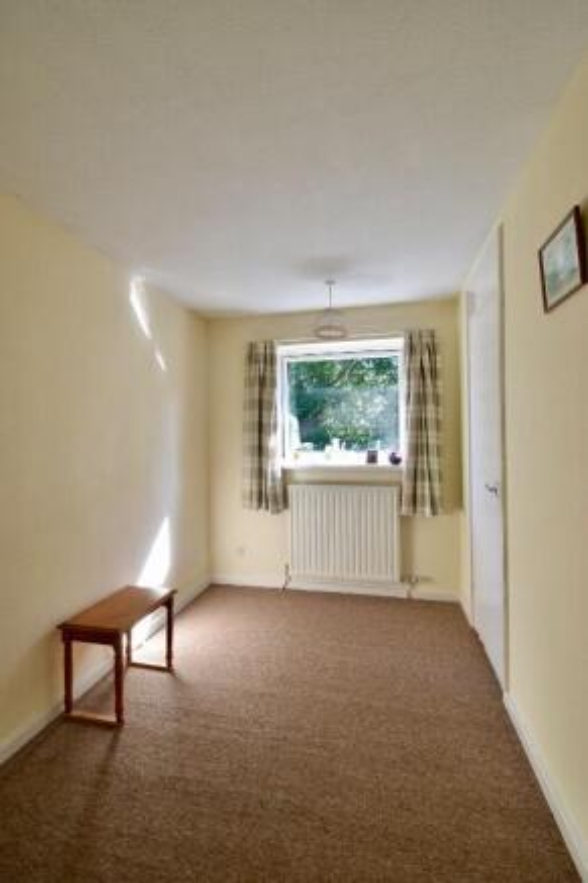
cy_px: 442
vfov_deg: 100.4
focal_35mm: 15
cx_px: 294
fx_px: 368
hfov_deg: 77.3
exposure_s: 1/20
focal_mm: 10
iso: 200
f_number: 7.1
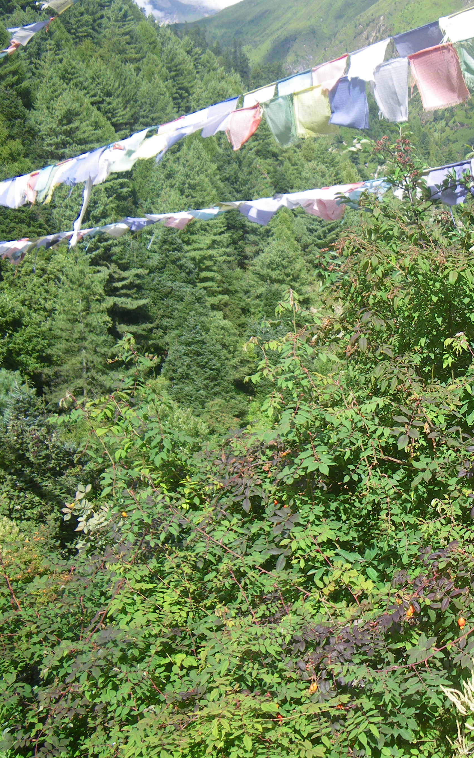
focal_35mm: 40
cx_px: 487
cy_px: 383
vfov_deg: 49.3
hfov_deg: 29.6
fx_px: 827
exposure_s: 1/160
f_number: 4.2
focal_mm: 5
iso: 50
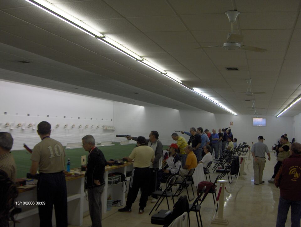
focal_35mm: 39
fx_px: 340
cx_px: 150
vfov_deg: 36.9
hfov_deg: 47.8
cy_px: 114
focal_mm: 8
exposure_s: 1/131
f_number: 2.8
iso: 200
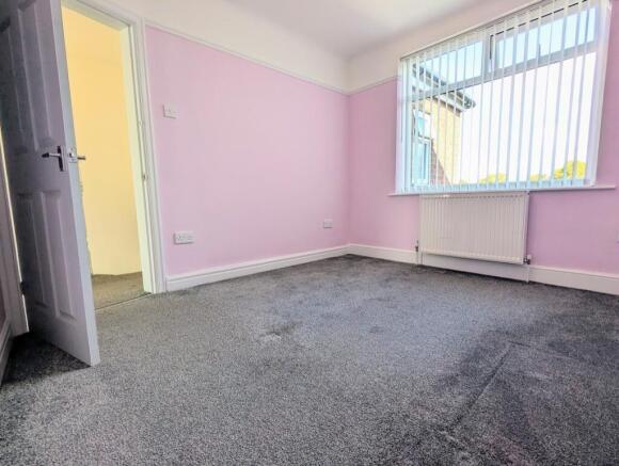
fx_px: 287
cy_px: 233
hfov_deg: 94.4
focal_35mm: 16
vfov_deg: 78.3
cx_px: 310
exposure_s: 1/148
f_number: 2.2
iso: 39
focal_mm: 2.35
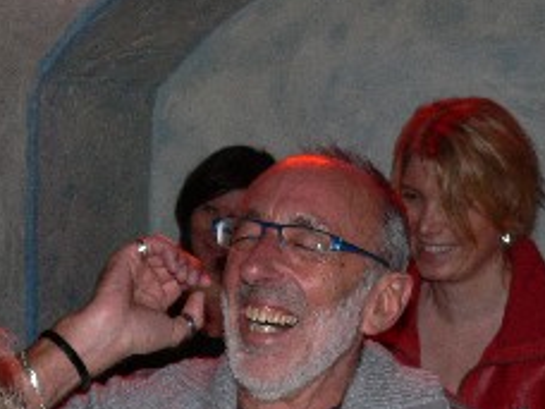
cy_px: 348
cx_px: 301
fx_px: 1496
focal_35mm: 95
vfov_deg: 15.4
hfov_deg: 20.6
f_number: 2.8
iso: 100
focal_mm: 7.4
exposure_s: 1/30
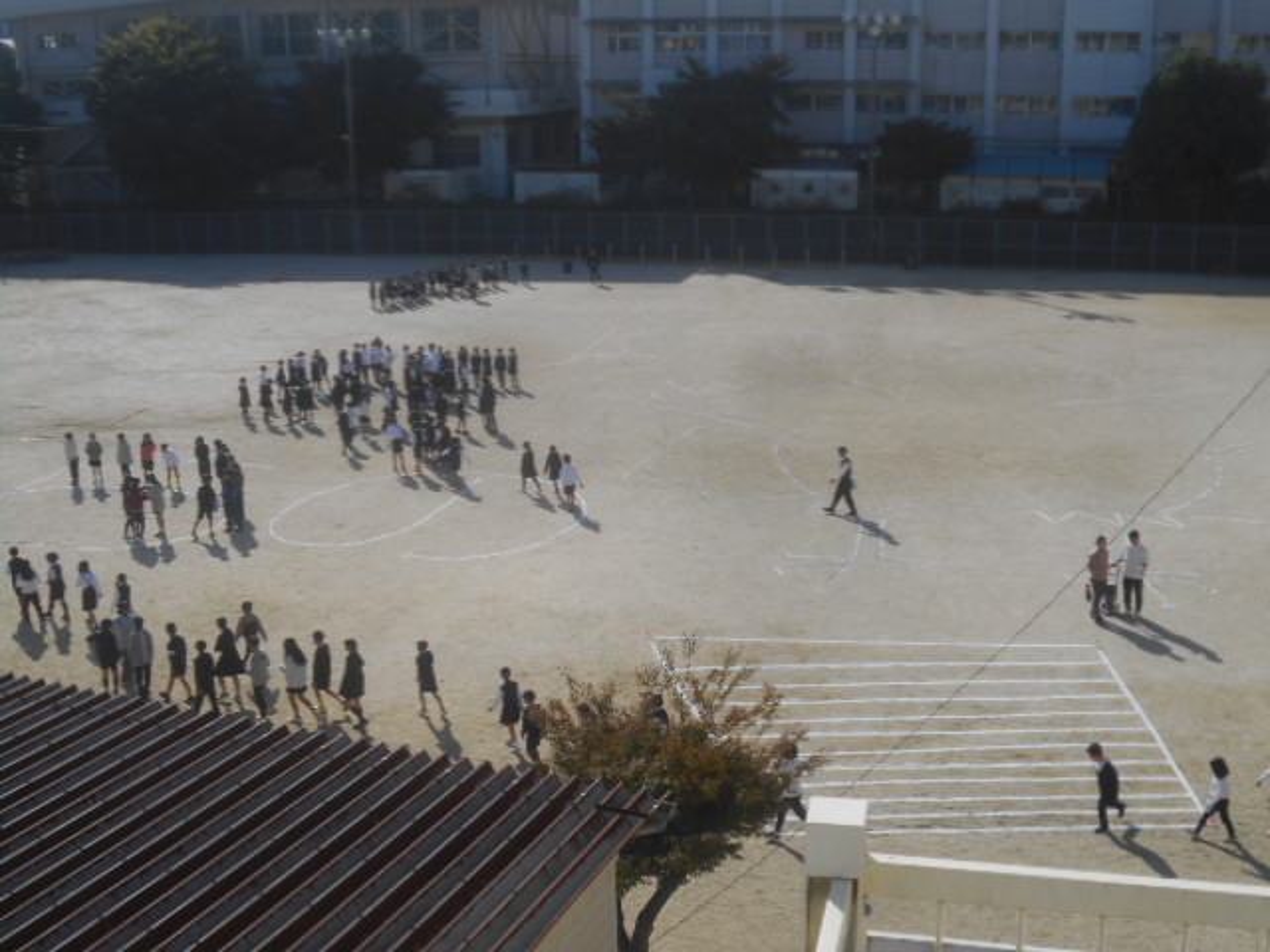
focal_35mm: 56
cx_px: 635
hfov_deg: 34.3
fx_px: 2055
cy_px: 476
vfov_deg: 26.1
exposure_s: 1/1250
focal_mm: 10
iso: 80
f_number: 4.9
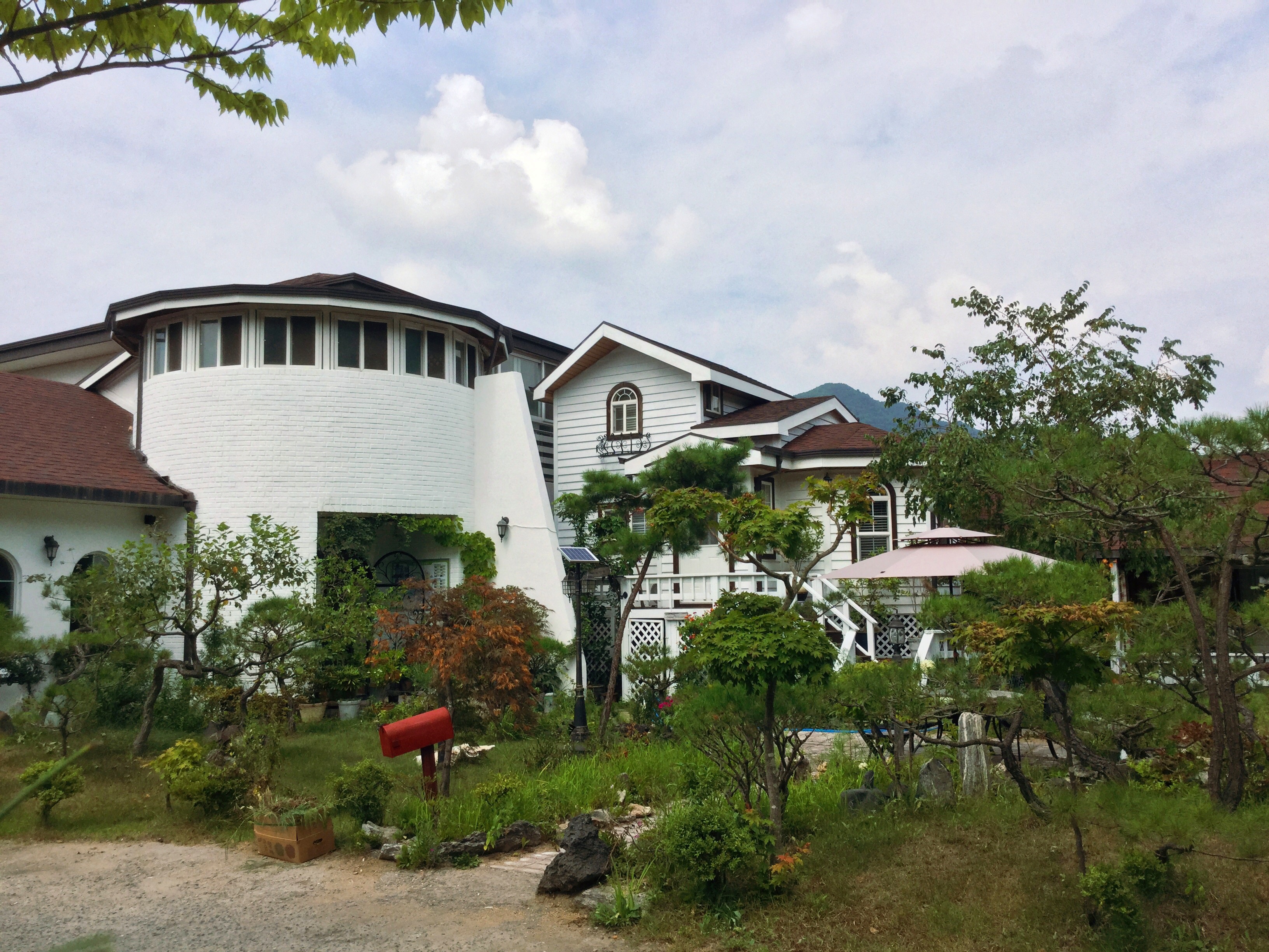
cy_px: 476
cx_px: 634
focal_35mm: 31
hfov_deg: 58.4
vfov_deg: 45.4
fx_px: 1136
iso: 25
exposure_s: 1/1404
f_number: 2.4
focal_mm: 3.3
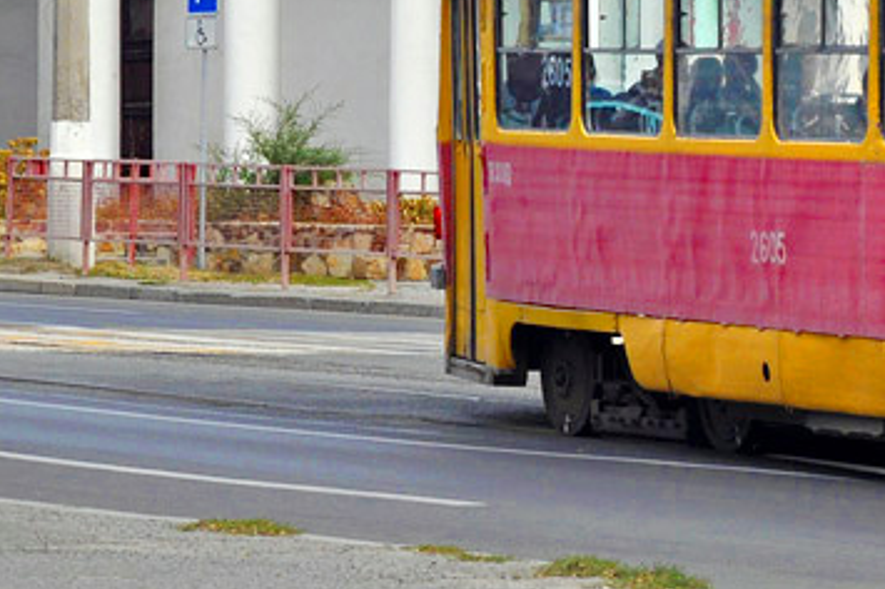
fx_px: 6845
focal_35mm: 279
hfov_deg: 7.3
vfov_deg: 4.9
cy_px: -203
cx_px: 1174
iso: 200
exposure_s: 1/500
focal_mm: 55
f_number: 8
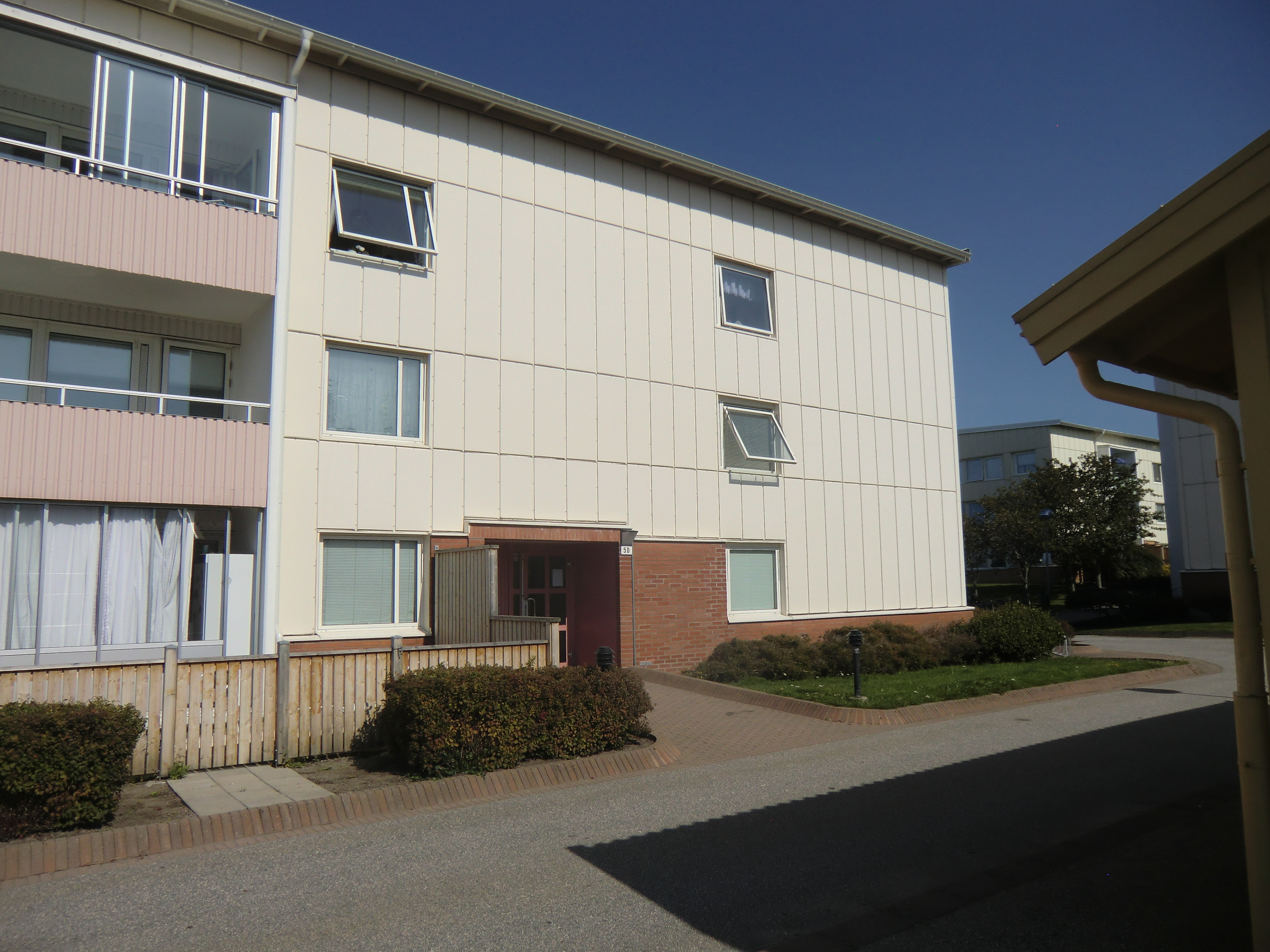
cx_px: 635
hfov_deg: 71.6
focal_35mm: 24
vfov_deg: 56.8
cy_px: 476
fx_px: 881
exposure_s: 1/500
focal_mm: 4.3
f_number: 7.5
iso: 64
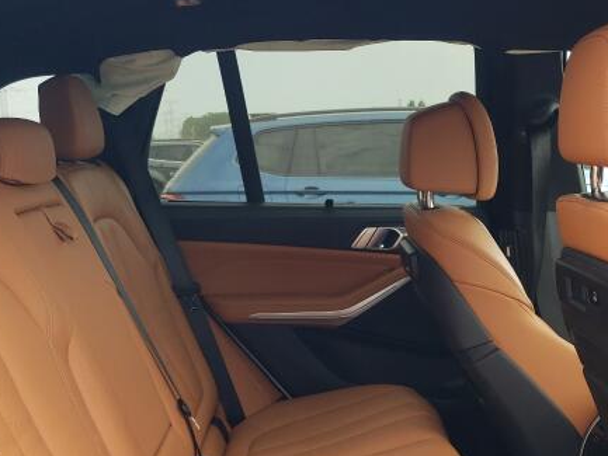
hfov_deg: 39.6
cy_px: 398
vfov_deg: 29.2
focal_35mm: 48
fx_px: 843
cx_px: 338
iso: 50
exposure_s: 1/270
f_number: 1.5
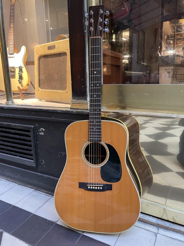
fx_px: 184
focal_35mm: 26
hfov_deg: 53.1
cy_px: 123
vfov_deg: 67.3
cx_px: 92
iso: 200
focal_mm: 4.2
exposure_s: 1/50
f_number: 1.6
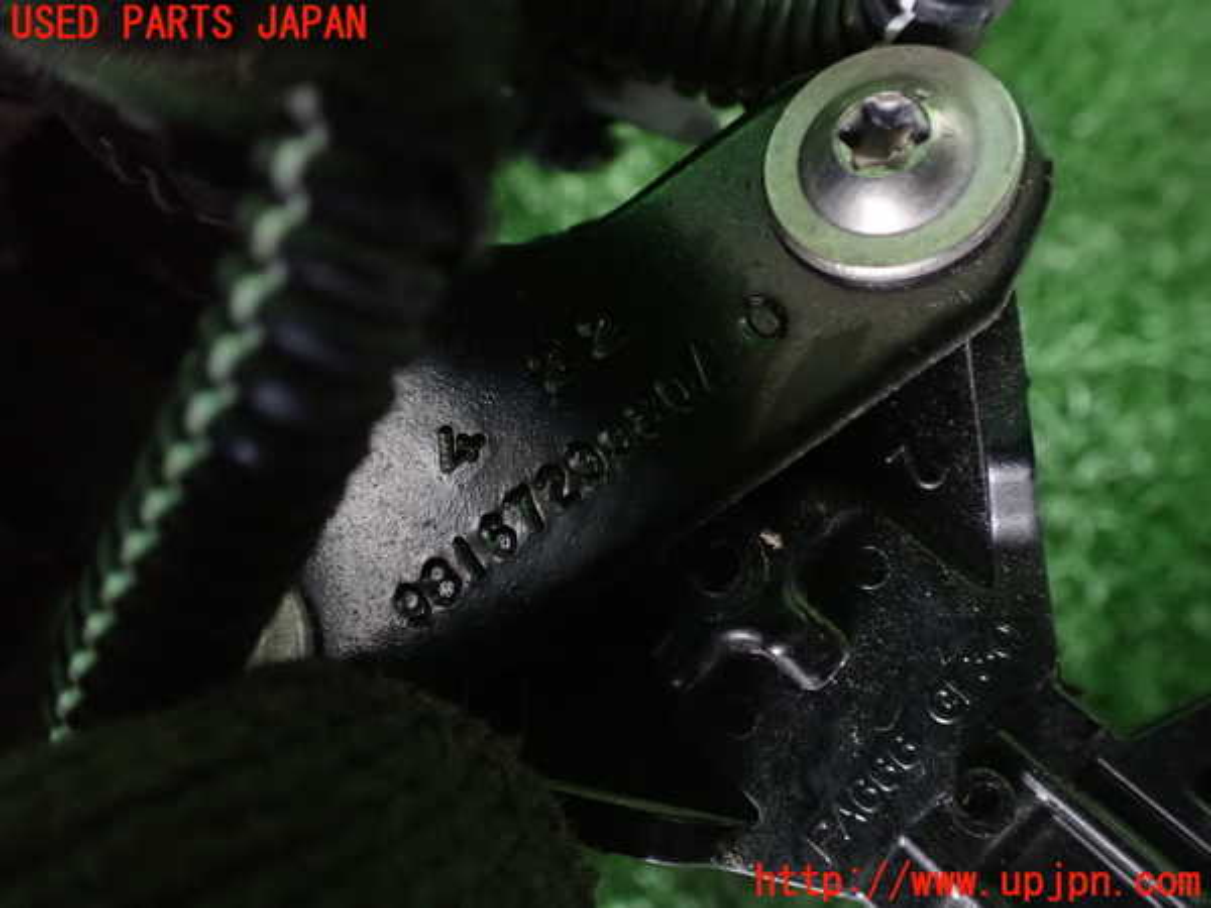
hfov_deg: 60.0
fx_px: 1050
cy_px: 454
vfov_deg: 46.8
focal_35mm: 30
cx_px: 606
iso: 1250
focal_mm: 5.4
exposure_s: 1/30
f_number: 2.3
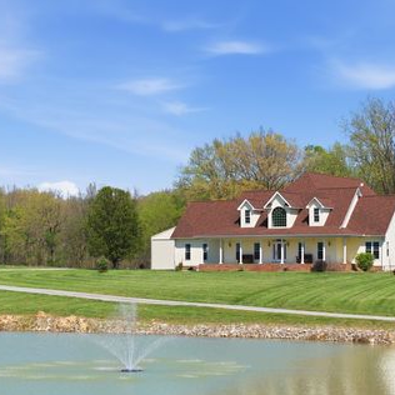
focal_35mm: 98
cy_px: 232
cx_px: 239
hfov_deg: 17.7
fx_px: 1265
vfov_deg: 17.7
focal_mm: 19.4
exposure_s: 1/1250
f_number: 2.8
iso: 100
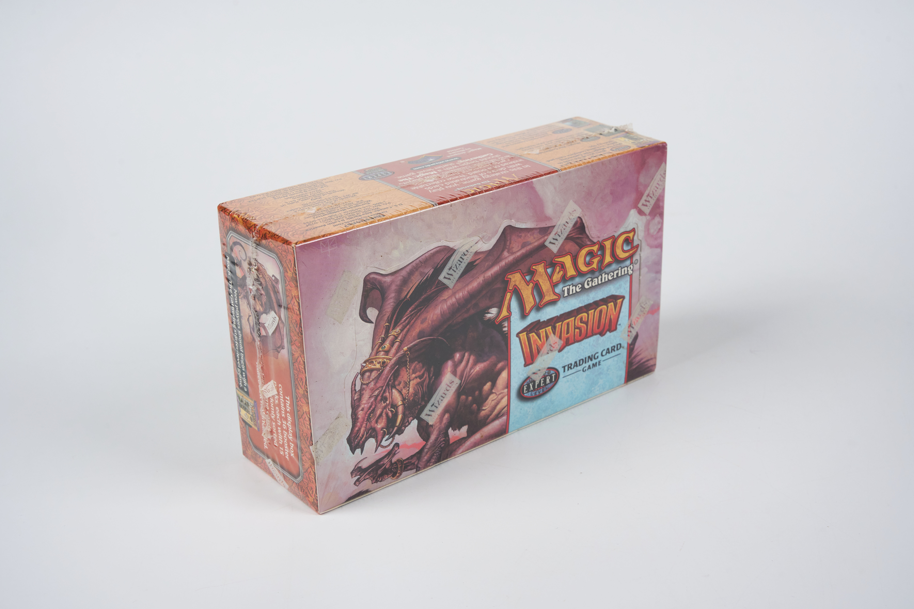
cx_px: 457
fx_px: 1219
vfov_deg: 28.1
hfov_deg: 41.1
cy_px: 304
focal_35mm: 48
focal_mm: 48
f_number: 13
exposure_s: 1/50
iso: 800
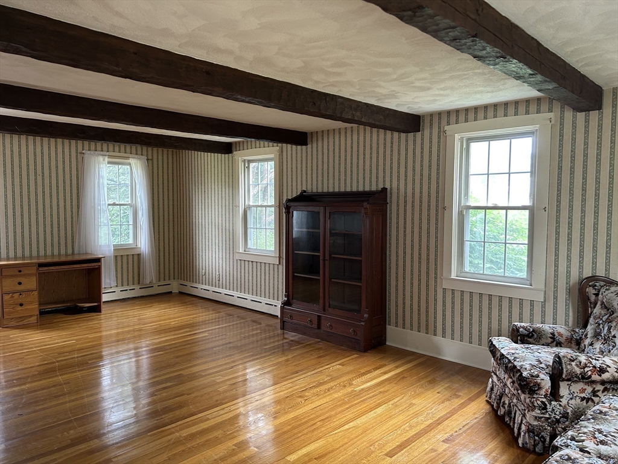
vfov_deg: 53.1
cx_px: 309
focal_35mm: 26
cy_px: 232
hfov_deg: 67.3
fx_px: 464
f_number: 1.5
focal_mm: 5.7
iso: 125
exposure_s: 1/60
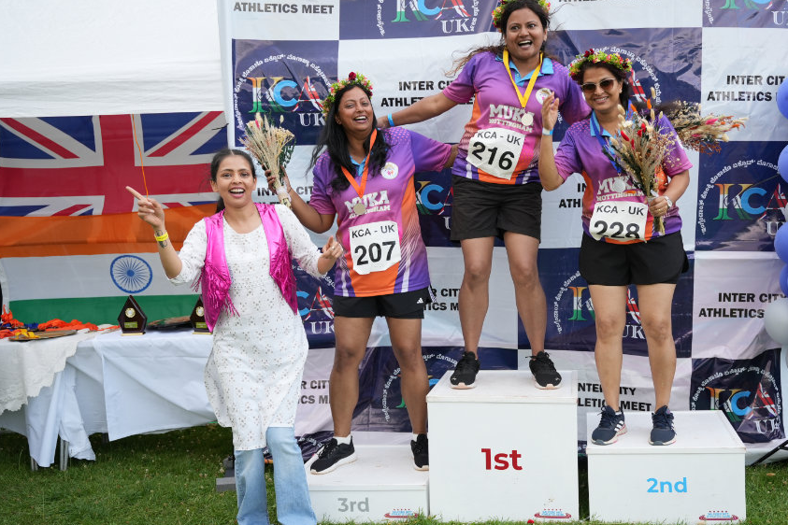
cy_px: 264
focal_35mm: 41
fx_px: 891
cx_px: 459
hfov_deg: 47.5
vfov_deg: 32.8
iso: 250
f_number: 2.8
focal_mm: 33.6
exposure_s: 1/400
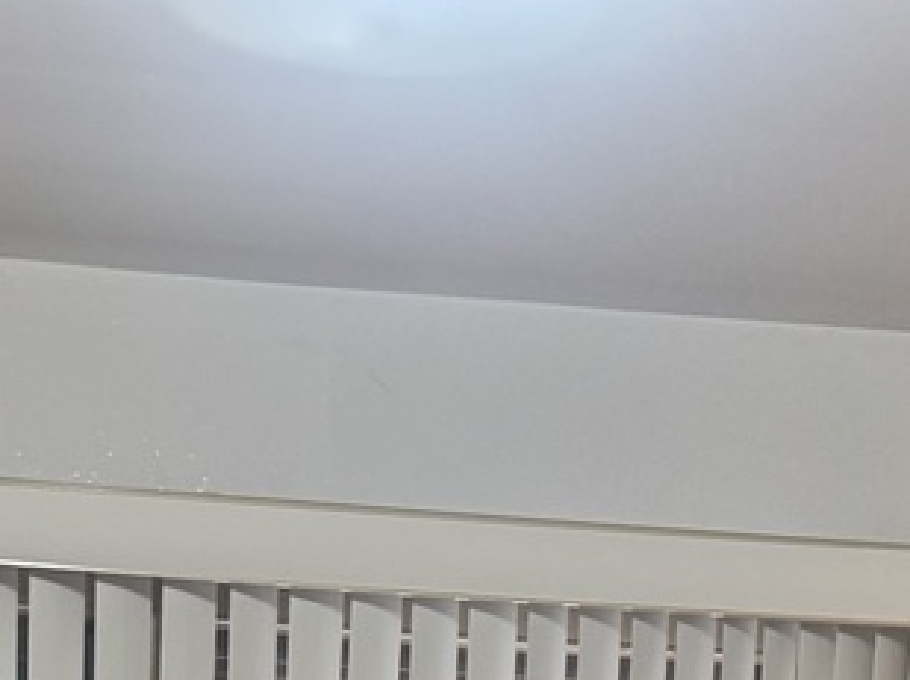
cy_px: 1407
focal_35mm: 112
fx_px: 2941
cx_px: 371
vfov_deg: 11.7
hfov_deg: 17.6
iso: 320
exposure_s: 1/60
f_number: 1.78
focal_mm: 6.76
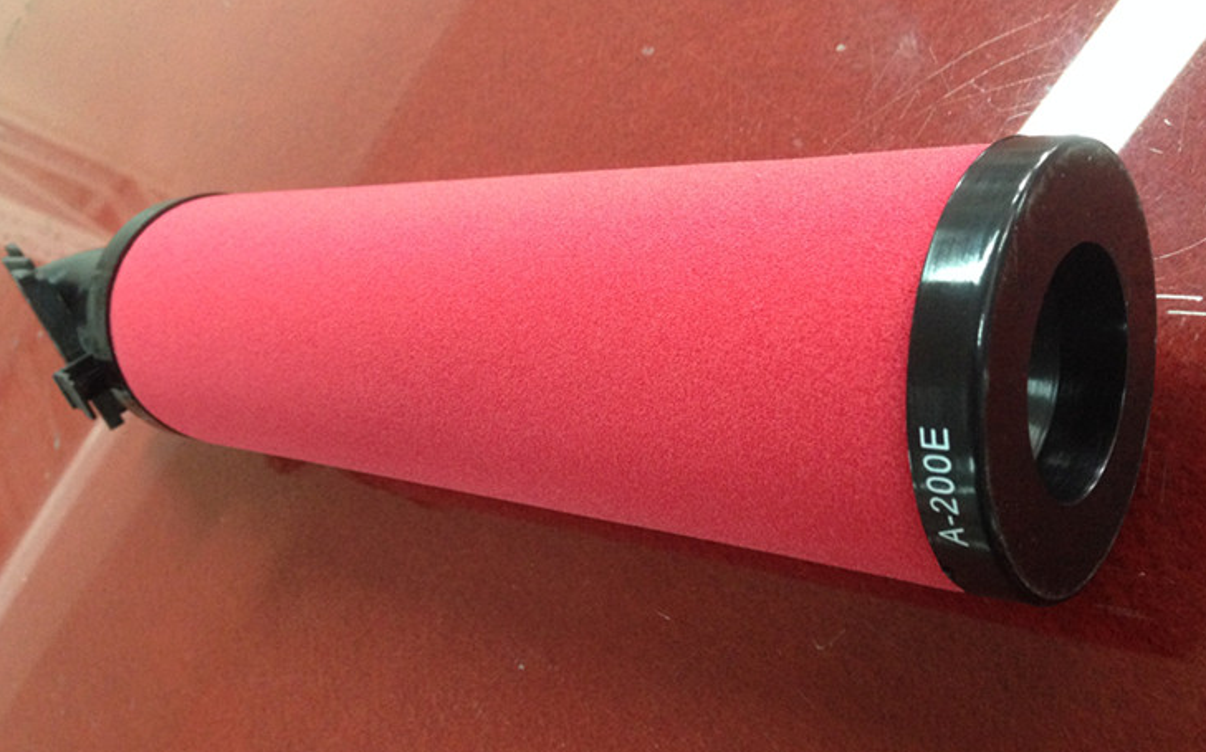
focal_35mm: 36
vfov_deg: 35.3
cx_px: 605
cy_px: 408
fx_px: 1183
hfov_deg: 54.0
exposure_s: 1/20
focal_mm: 4.12
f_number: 2.4
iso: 320
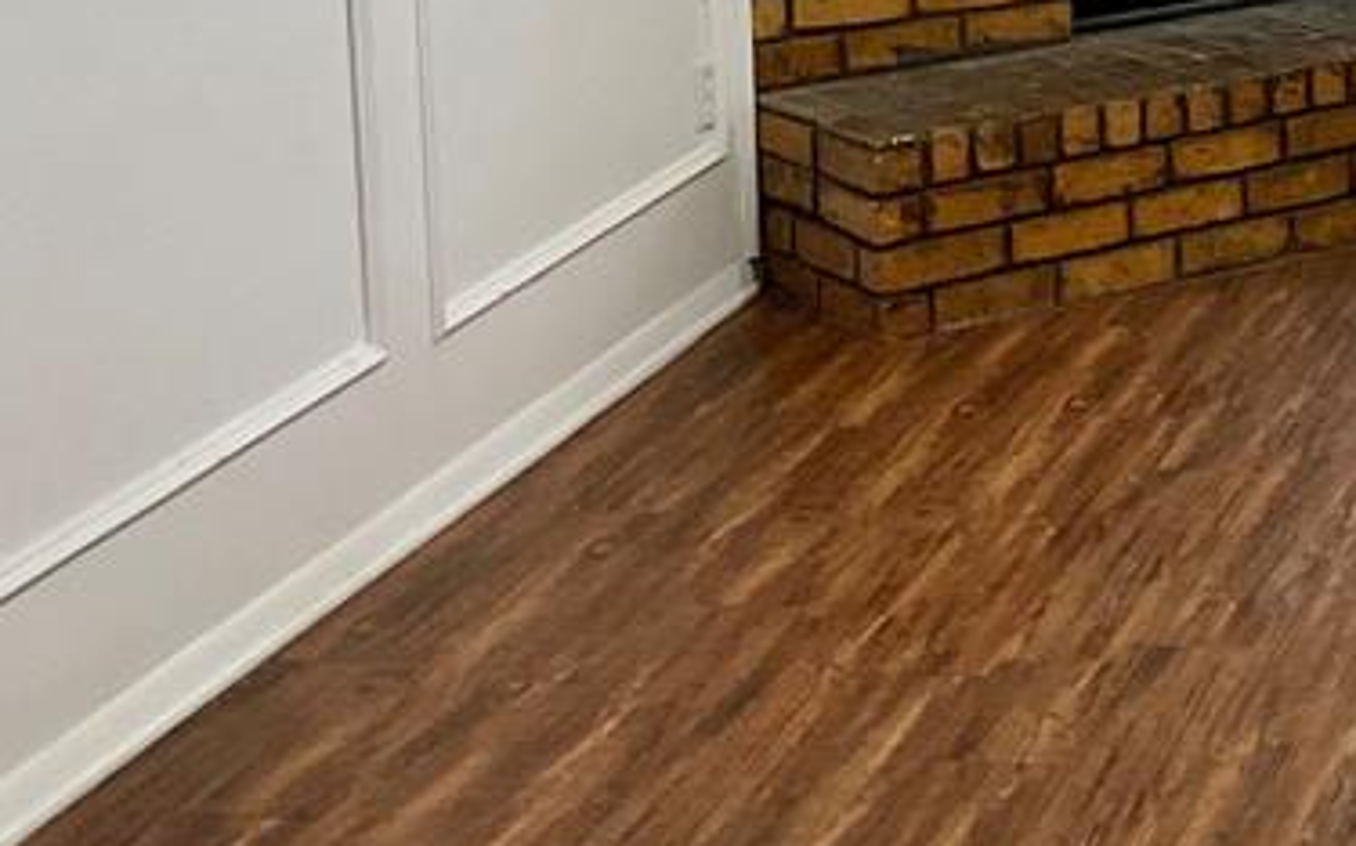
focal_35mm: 84
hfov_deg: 22.8
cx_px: 1591
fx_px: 3103
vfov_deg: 14.7
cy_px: -329
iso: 100
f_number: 1.8
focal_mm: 3
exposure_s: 1/60
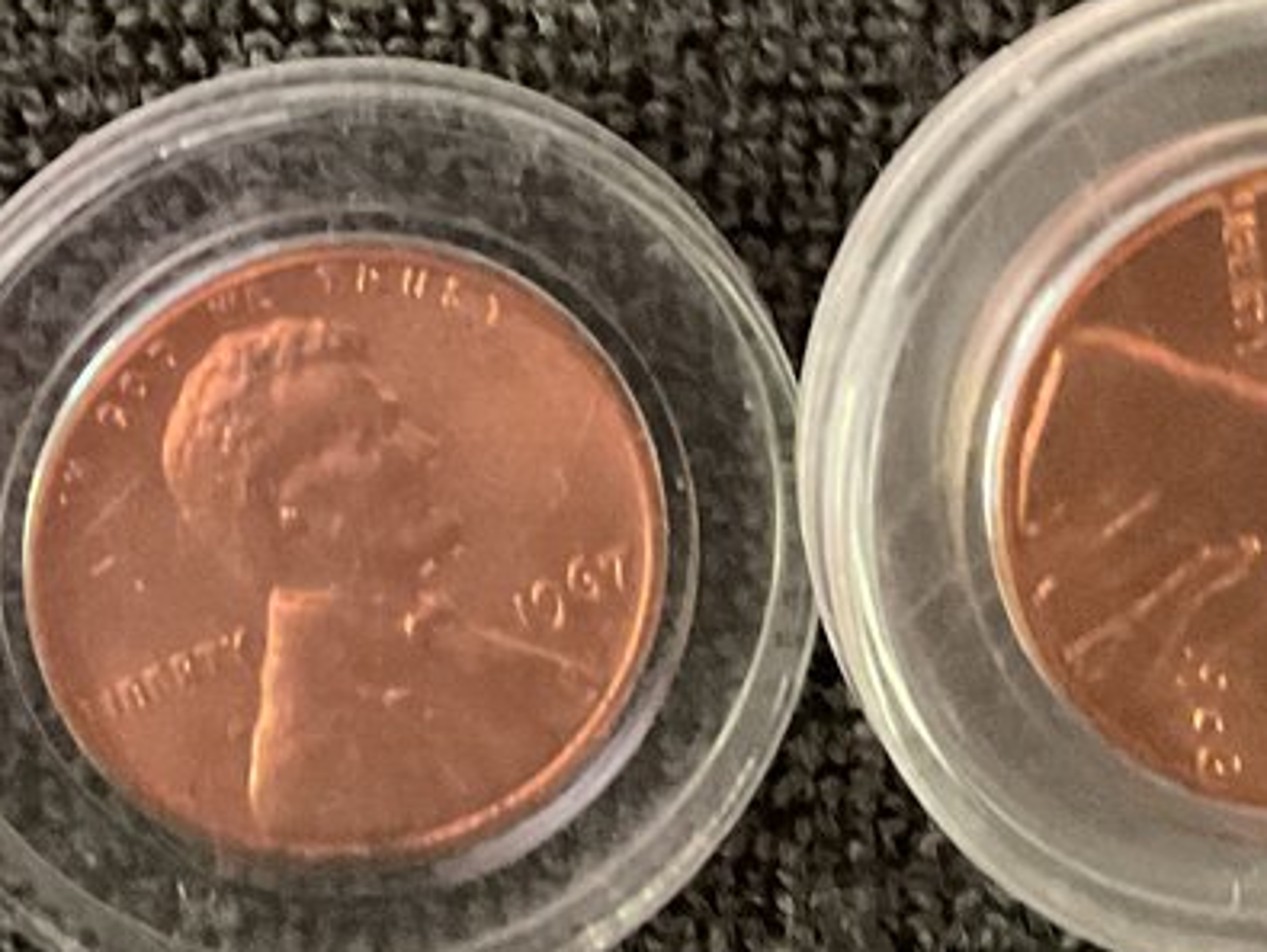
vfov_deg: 12.8
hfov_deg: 17.7
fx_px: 4066
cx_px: 807
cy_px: -422
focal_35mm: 111
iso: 500
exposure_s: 1/25
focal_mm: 3
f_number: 1.8
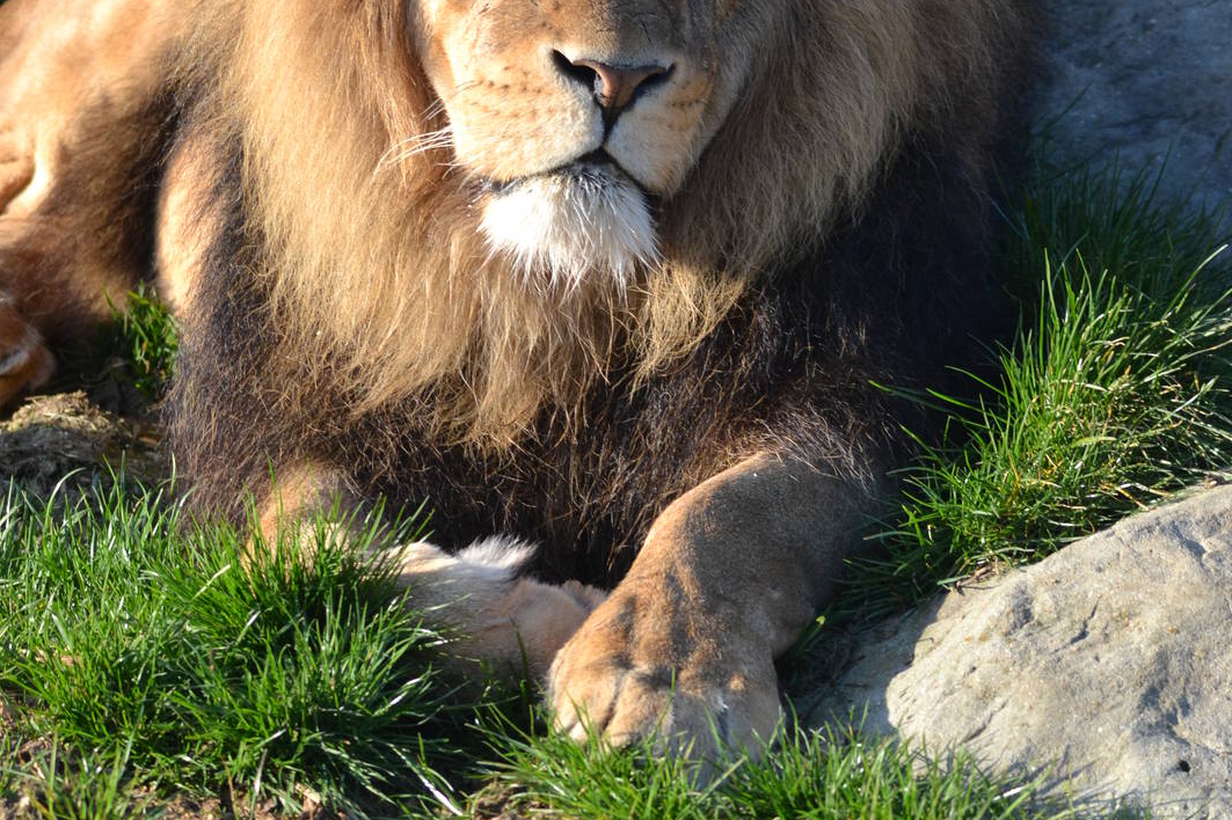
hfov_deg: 5.4
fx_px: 13137
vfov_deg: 3.6
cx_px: 617
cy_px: 132
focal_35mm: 384
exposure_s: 1/500
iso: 450
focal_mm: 170
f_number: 5
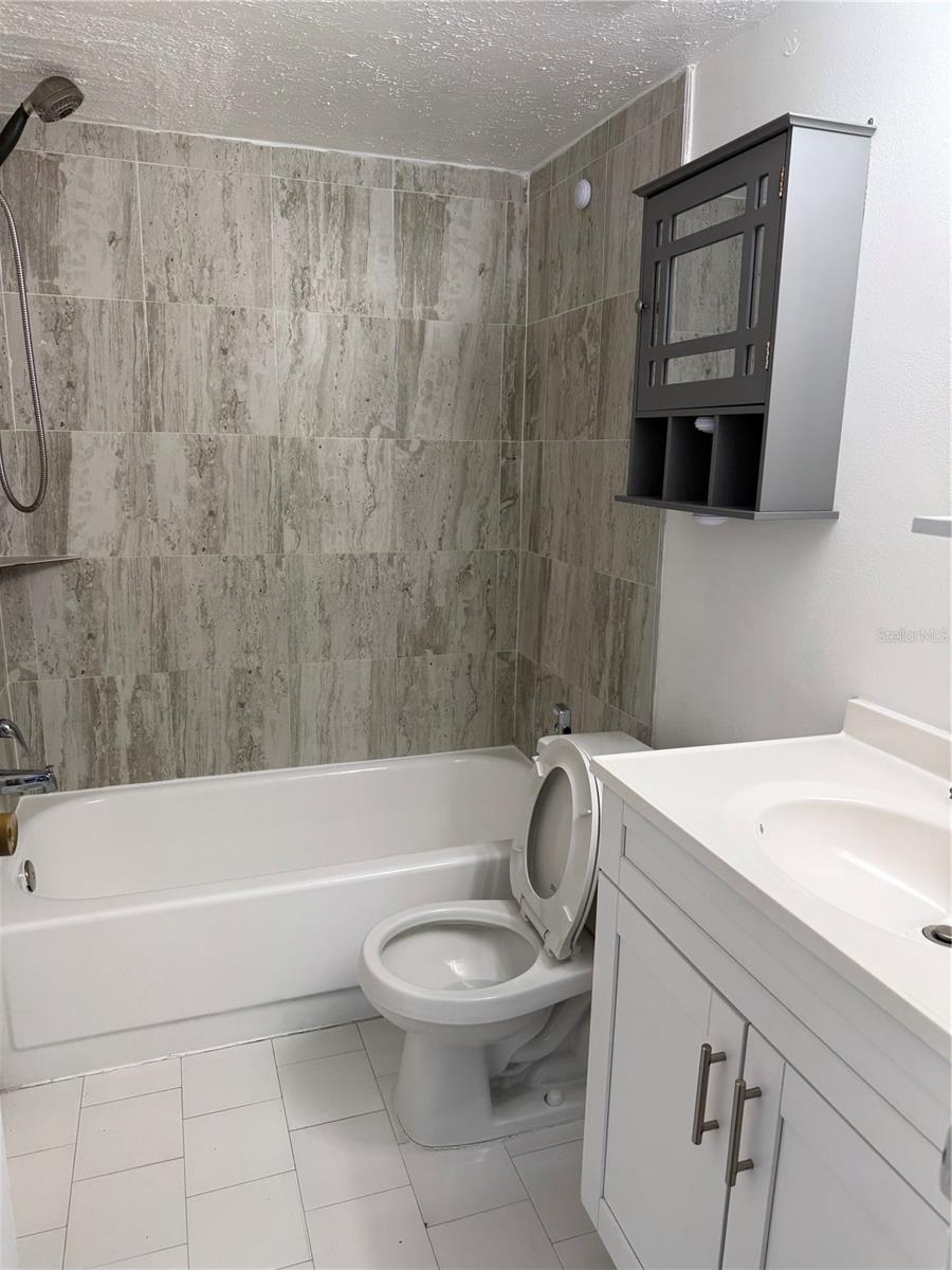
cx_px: 476
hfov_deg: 56.8
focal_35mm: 24
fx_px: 880
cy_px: 635
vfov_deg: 71.6
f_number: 1.78
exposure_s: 1/120
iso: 80
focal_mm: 6.76
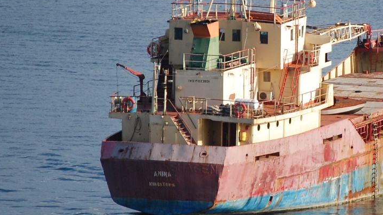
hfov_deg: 3.2
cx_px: 291
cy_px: 63
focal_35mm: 669
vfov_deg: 1.8
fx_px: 6794
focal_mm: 190
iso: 400
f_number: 5.6
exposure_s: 1/1250
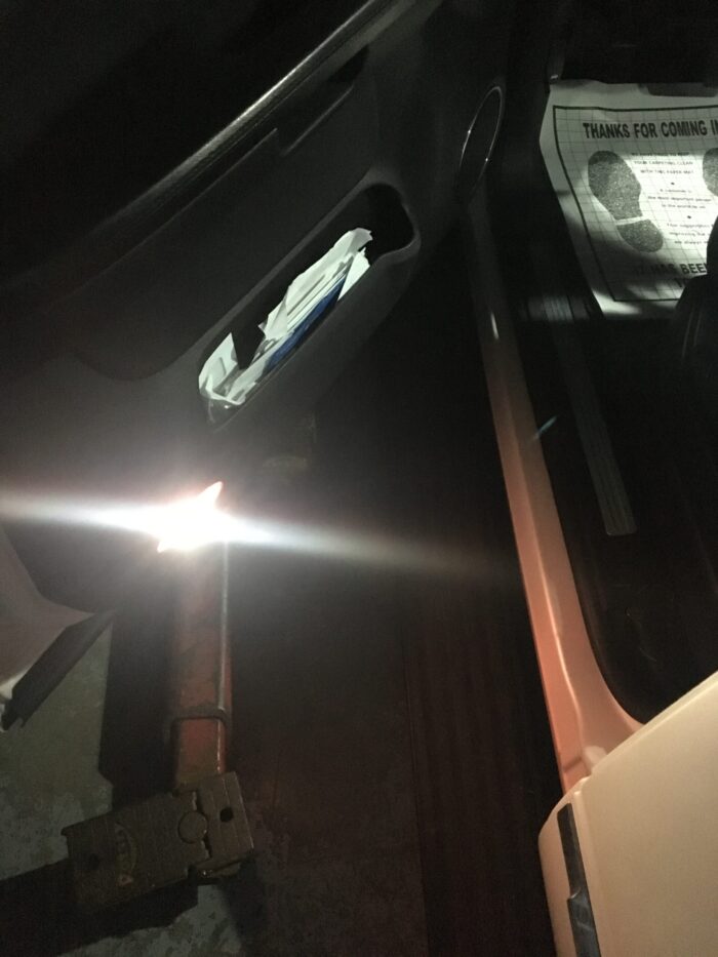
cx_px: 359
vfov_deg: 61.7
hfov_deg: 48.2
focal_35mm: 29
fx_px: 802
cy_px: 478
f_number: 2.2
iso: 1600
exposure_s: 1/15
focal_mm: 4.15
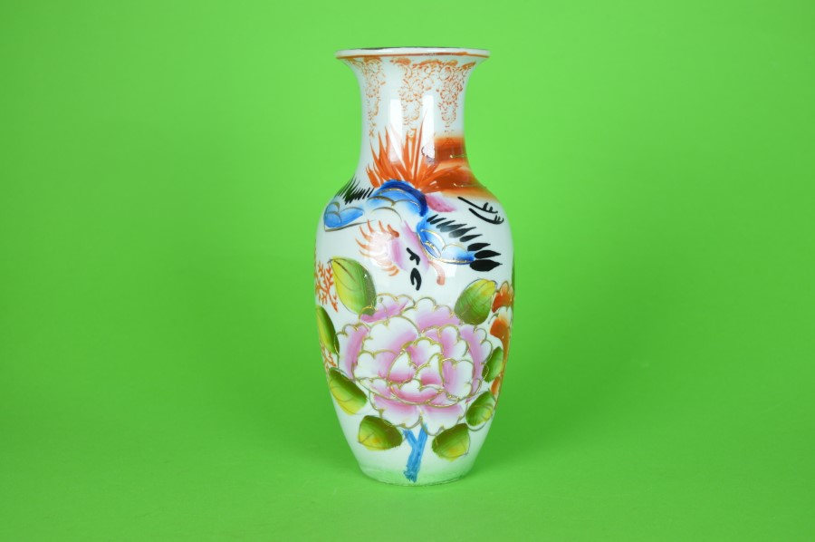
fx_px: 1085
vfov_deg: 28.0
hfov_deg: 41.2
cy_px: 271
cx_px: 408
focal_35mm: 48
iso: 100
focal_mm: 32
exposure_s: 1/160
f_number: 6.3
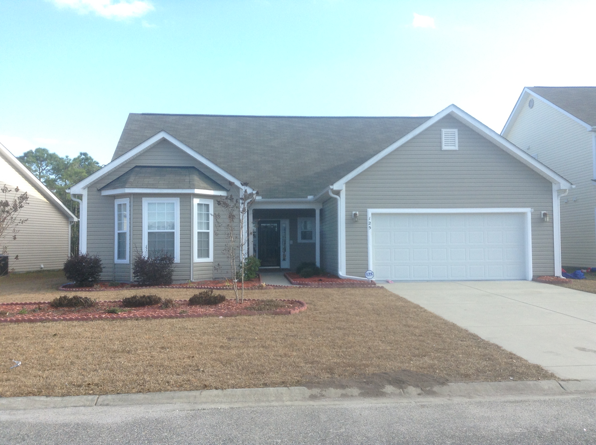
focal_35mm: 33
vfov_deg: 42.8
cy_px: 222
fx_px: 567
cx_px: 298
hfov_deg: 55.4
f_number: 2.4
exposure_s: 1/376
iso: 25
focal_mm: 3.3
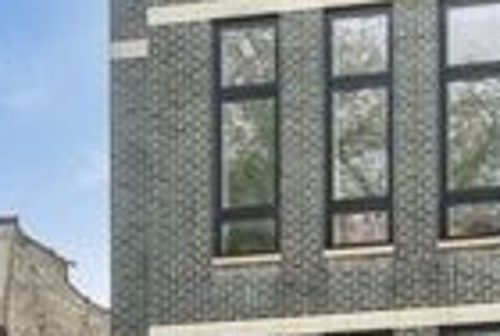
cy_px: 461
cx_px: 504
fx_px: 2088
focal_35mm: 150
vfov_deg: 9.0
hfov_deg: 13.5
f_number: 8
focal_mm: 42
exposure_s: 1/10
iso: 200
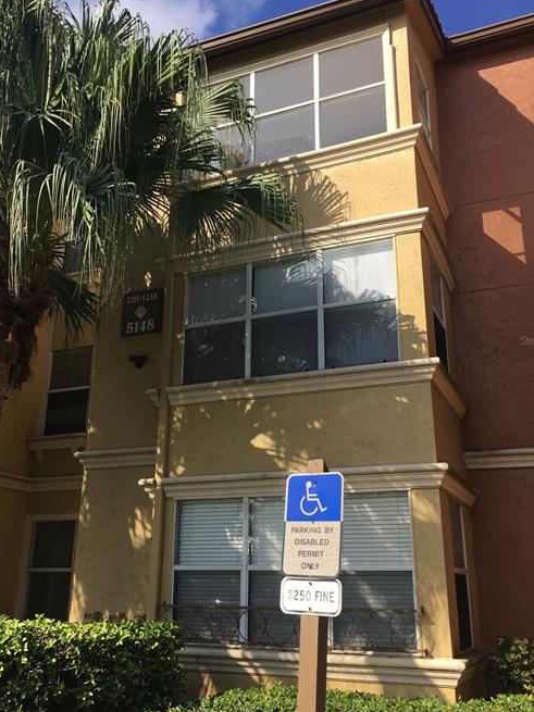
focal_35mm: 34
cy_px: 340
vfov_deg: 53.9
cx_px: 257
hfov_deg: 41.8
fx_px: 700
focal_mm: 4.15
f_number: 2.2
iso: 25
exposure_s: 1/1350
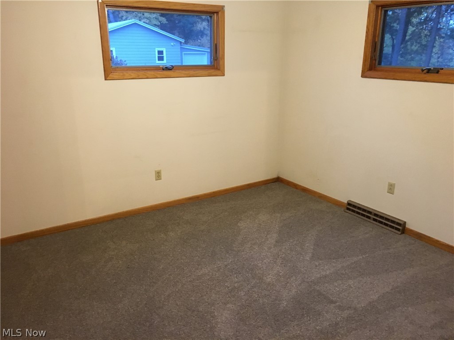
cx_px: 227
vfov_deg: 48.2
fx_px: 380
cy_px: 170
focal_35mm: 29
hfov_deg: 61.7
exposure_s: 1/17
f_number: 2.2
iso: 200
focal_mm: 4.15
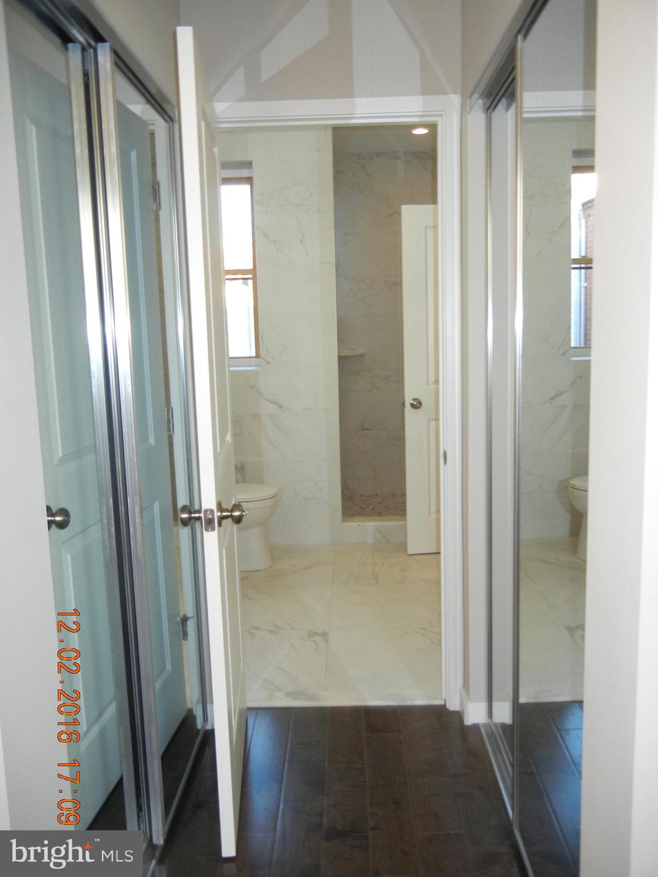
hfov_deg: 46.8
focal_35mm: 30
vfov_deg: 60.0
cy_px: 438
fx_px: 760
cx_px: 329
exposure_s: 1/30
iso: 200
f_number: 3.5
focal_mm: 5.4
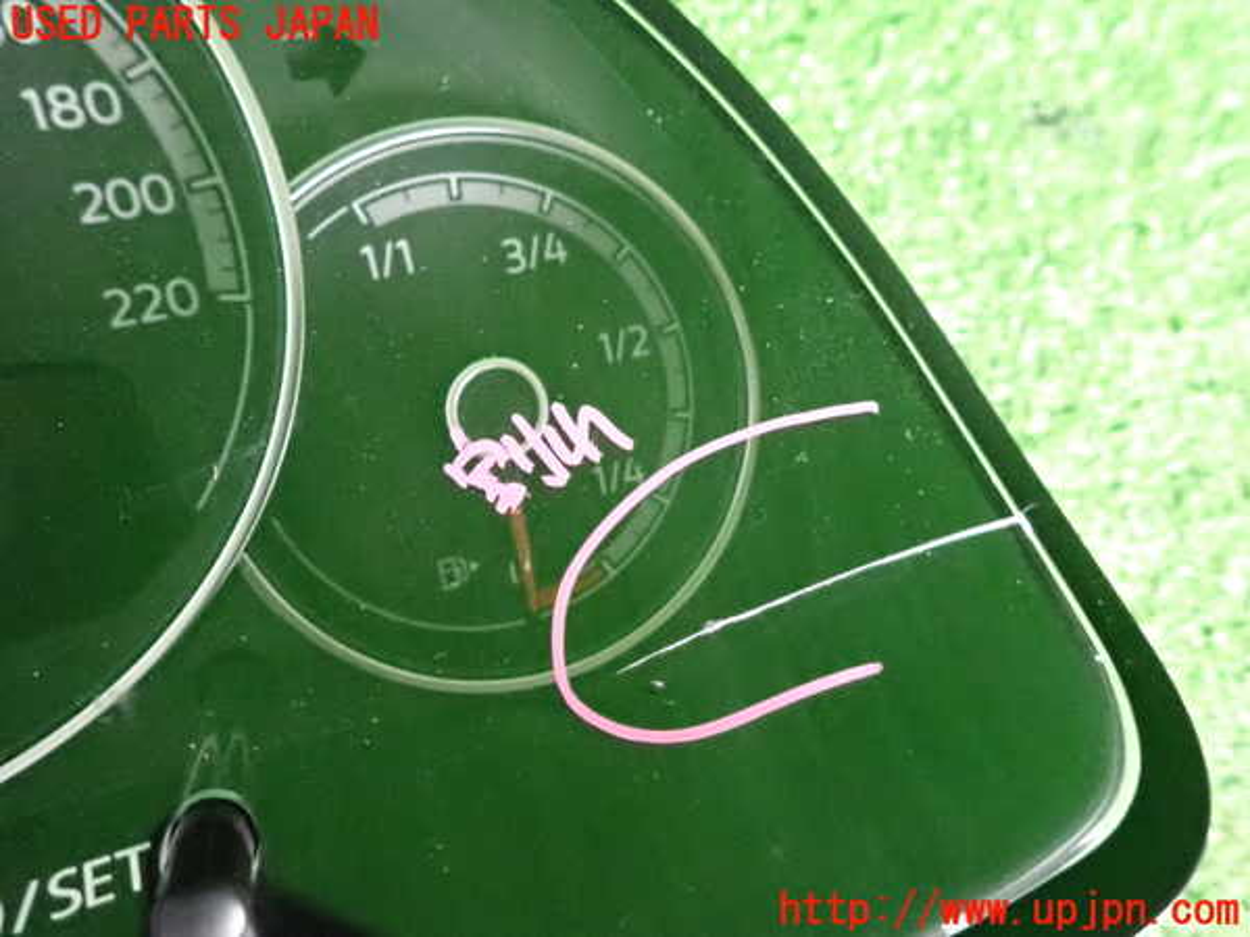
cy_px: 468
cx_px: 625
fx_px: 903
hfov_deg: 69.4
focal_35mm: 25
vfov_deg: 54.9
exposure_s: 1/800
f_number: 2
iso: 5000
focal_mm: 4.5
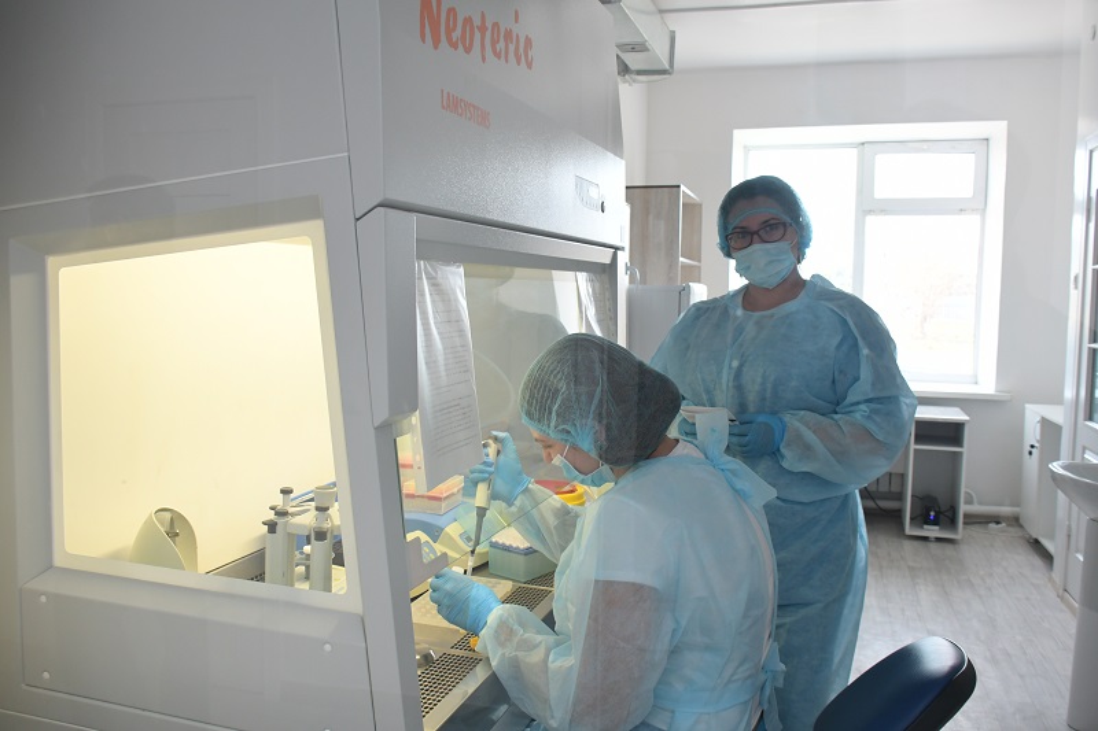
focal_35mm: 32
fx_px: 960
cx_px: 549
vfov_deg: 41.7
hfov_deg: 59.5
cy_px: 366
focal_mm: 21
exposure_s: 1/100
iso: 1000
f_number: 6.3
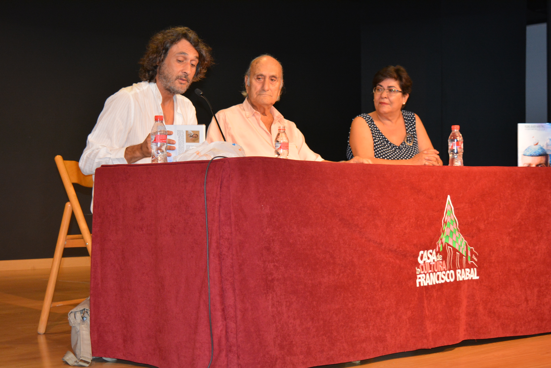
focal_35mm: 68
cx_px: 276
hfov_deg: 29.8
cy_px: 184
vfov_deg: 20.2
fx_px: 1034
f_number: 5
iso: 900
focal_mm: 45
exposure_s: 1/60
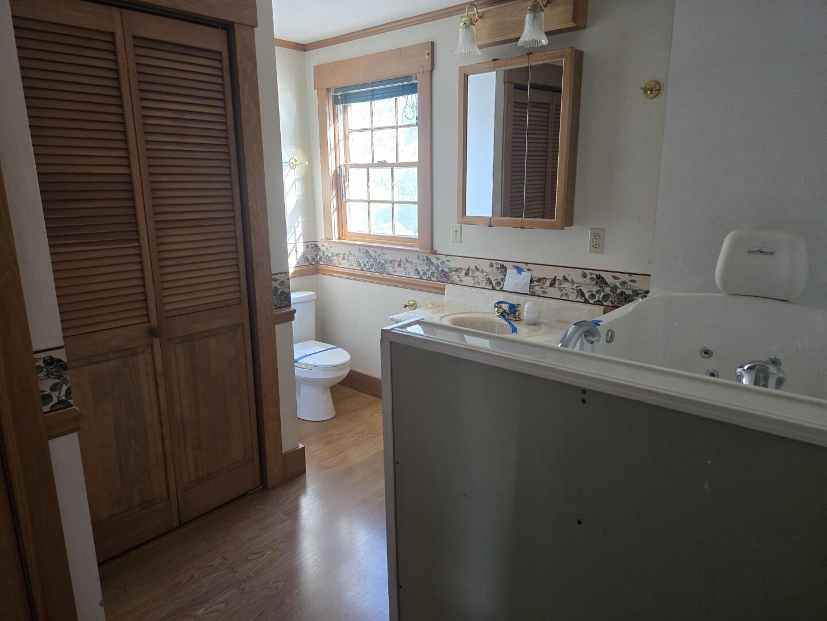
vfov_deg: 58.9
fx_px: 549
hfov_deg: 73.9
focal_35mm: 23
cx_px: 414
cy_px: 310
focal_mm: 6.3
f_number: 1.7
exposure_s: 1/120
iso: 400
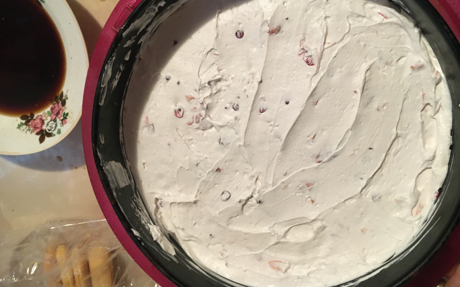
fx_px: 389
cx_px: 229
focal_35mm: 31
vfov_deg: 40.6
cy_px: 133
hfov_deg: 61.2
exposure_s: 1/20
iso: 200
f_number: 2.2
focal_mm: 4.15
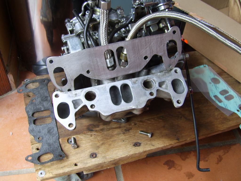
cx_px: 120
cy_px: 90
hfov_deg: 49.0
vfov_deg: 37.7
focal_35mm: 38
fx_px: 265
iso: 54
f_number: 2.8
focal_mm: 7.8
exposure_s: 1/30
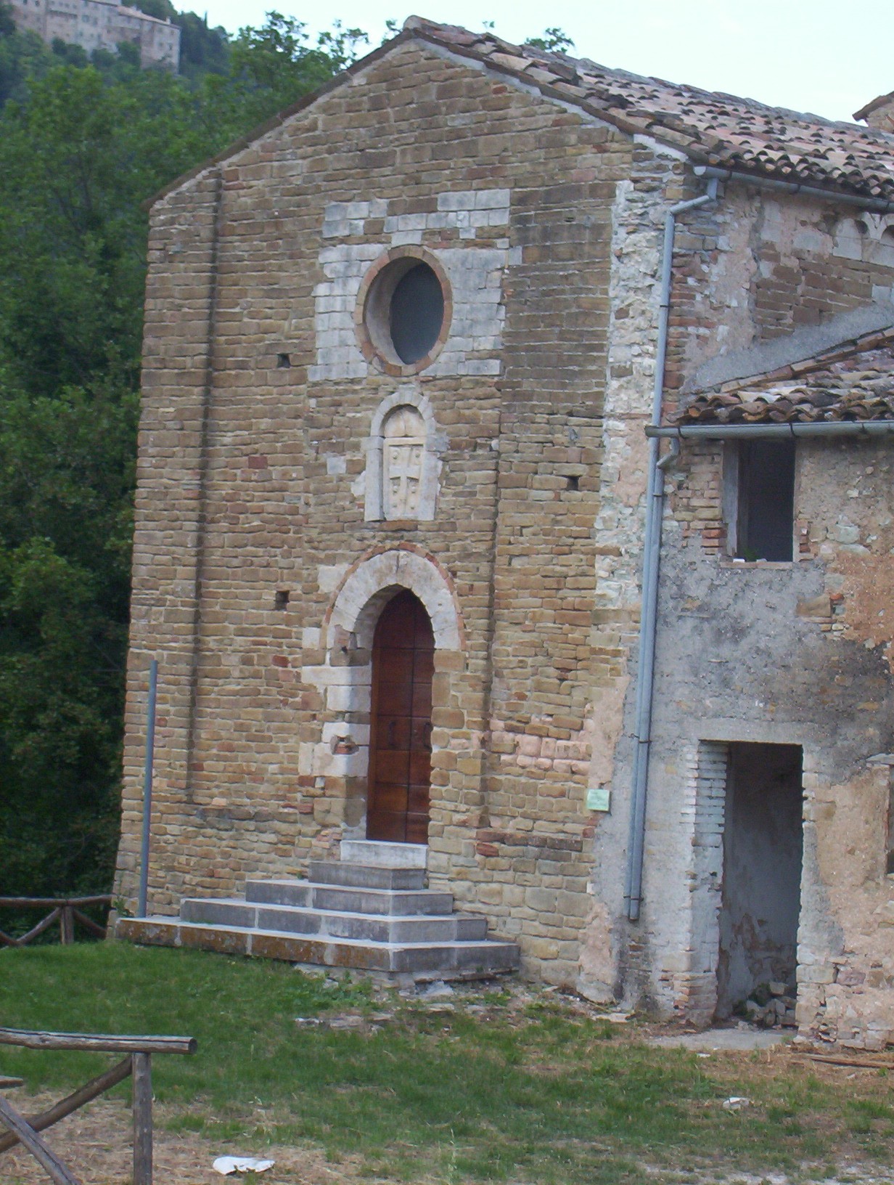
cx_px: 447
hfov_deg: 13.8
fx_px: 3704
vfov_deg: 18.2
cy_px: 592
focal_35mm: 108
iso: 100
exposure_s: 1/213
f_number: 4.72
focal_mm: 16.61
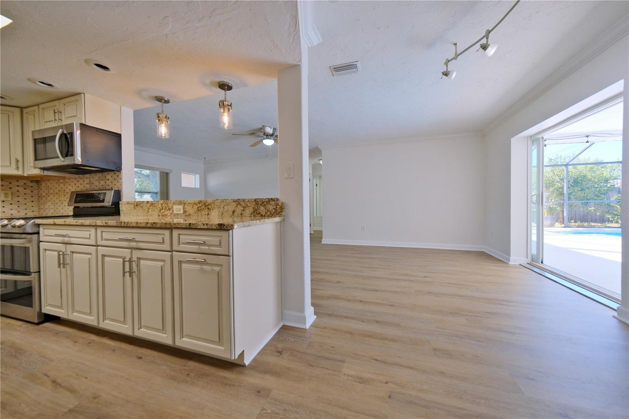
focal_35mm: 12
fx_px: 210
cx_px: 314
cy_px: 210
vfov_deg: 90.0
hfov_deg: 112.6
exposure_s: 1/400
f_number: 2.8
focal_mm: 8
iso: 640
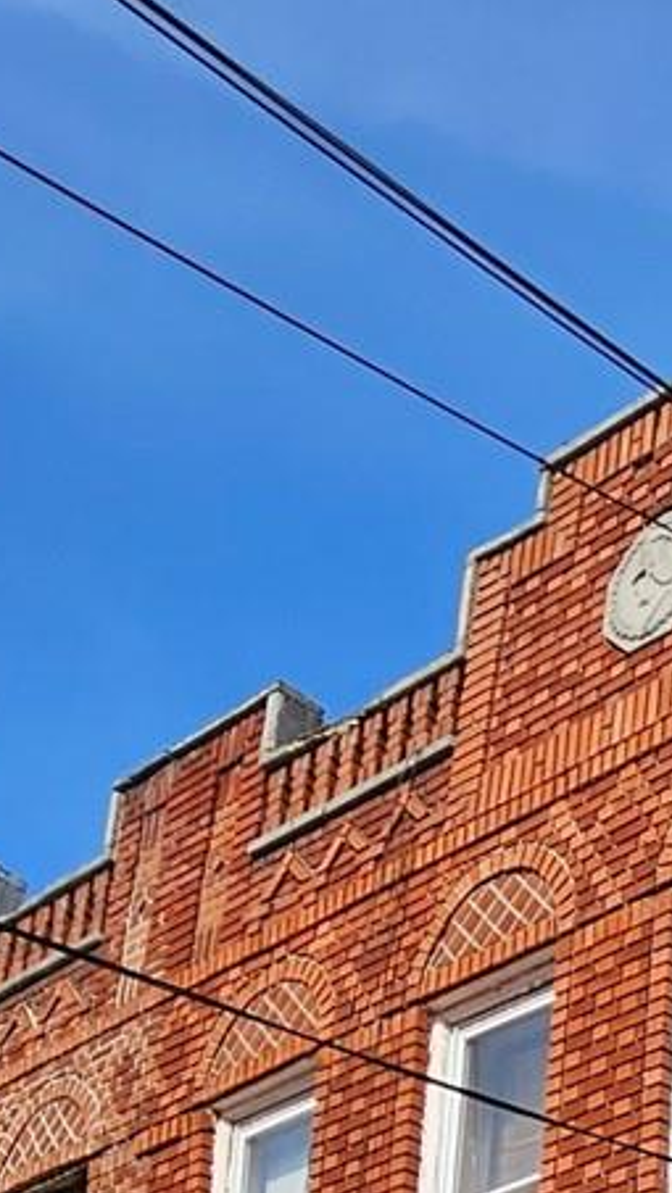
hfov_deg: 14.7
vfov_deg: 25.1
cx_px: 1438
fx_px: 2026
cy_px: 1787
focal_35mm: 64
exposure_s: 1/2500
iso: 50
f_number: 2.2
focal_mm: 2.2
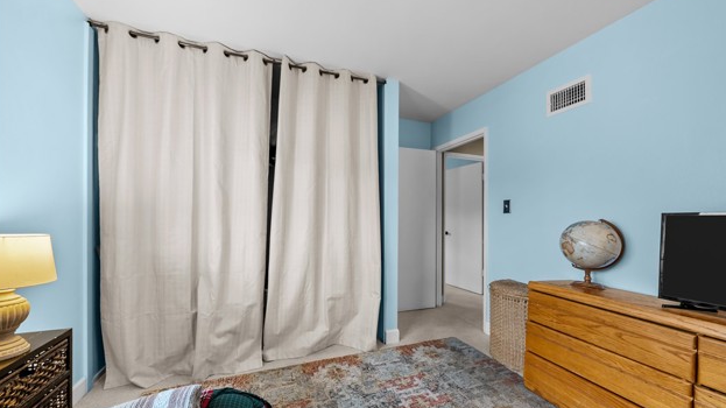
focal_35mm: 14
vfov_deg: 74.2
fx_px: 269
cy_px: 213
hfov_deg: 106.8
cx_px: 362
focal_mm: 13
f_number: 9
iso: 250
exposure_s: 1/1.67
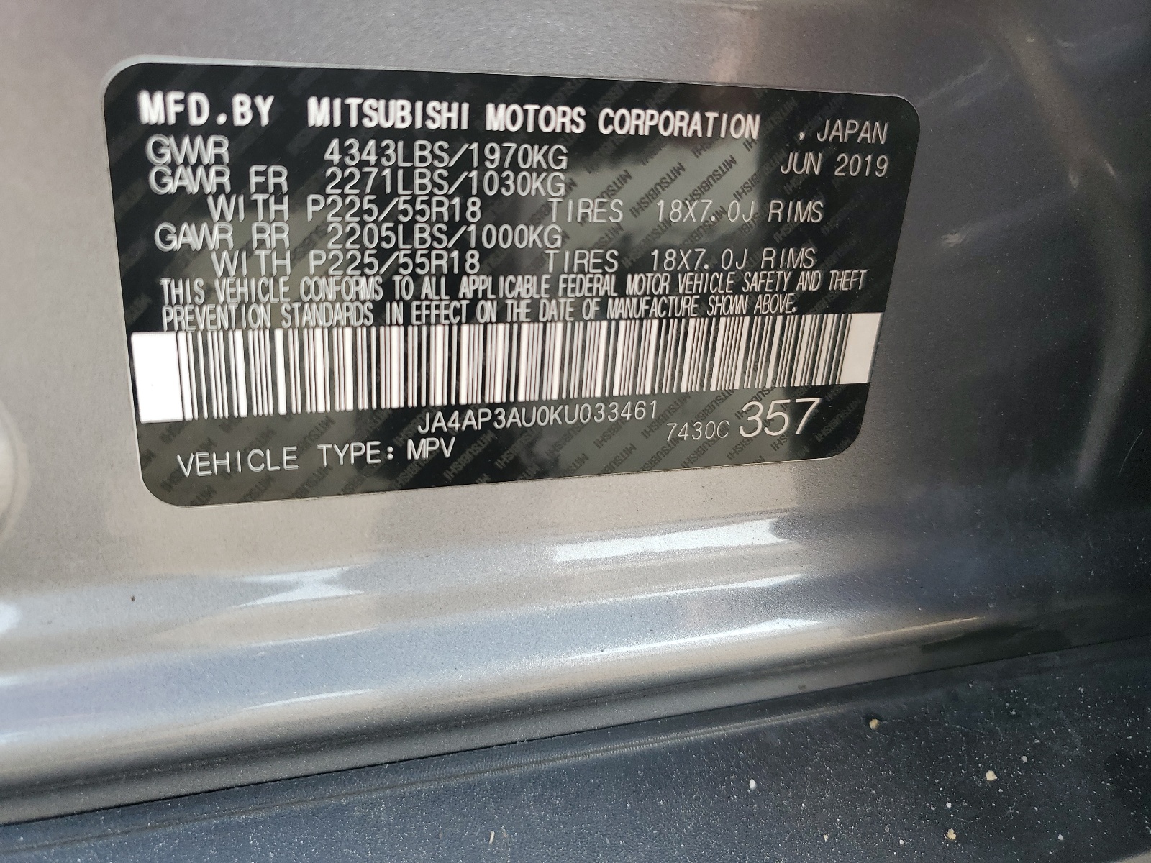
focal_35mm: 26
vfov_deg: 53.1
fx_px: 865
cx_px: 576
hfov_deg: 67.3
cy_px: 432
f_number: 1.5
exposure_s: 1/185
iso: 50
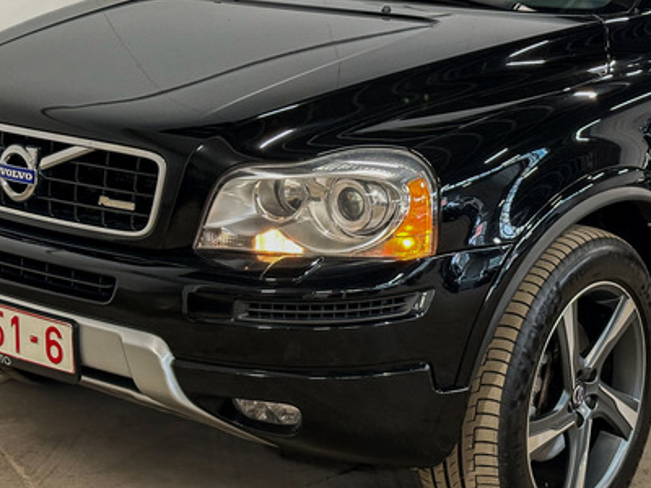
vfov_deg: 18.9
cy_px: 171
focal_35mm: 78
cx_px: 339
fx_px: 1467
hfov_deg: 25.0
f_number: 1.78
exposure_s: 1/50
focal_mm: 6.86
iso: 250
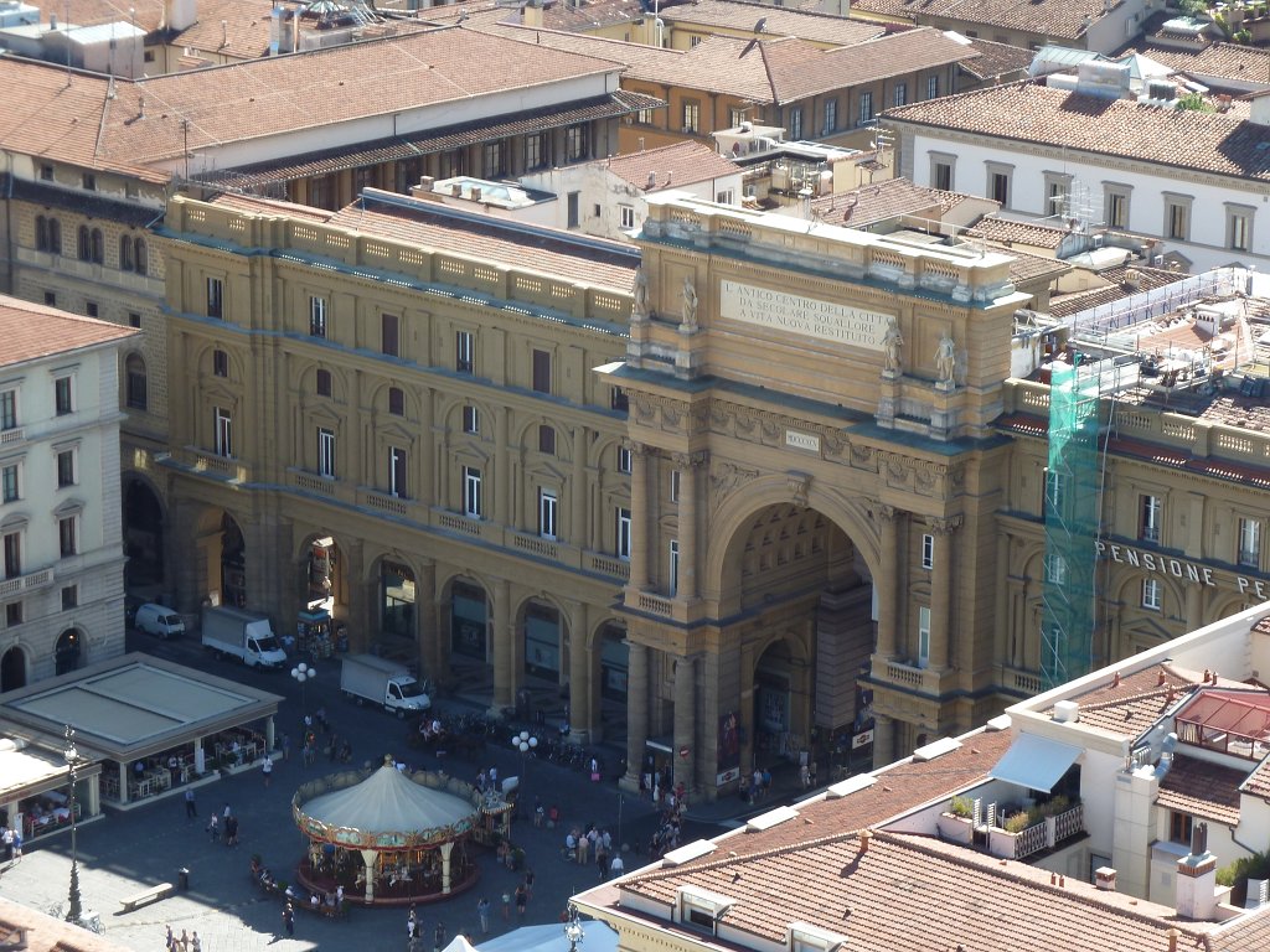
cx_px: 635
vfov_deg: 12.5
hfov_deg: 16.6
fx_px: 4366
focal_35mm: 119
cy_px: 476
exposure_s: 1/125
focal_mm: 19.5
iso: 80
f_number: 4.4
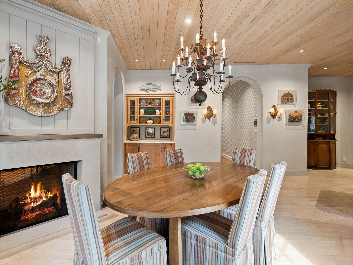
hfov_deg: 87.2
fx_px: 184
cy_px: 128
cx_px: 151
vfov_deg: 71.6
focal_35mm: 18
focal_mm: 16
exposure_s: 1/25
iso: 800
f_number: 4
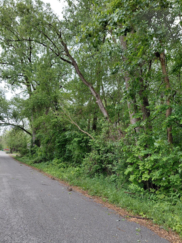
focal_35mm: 25
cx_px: 91
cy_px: 122
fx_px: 175
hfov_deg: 54.9
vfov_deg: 69.4
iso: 50
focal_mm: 4.69
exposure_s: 1/153
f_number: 1.8
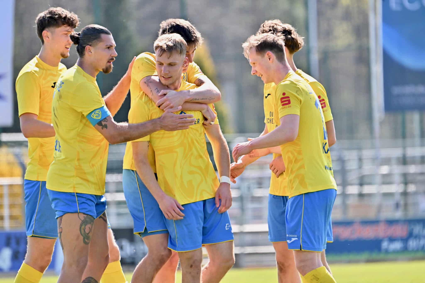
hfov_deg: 5.2
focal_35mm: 400
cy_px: 142
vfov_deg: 3.4
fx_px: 4721
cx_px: 212
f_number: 5.6
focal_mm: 400
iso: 900
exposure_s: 1/1600
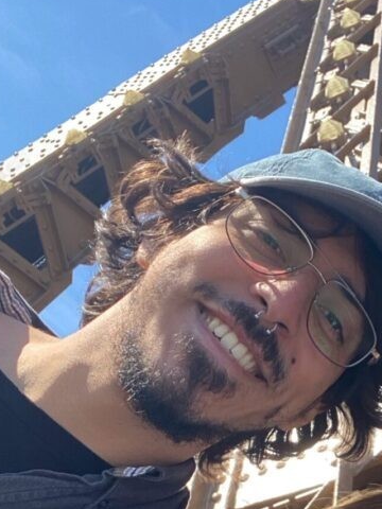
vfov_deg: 26.8
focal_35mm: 69
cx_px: 395
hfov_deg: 20.5
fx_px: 1015
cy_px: 494
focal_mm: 2.71
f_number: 2.2
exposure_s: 1/246
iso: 25
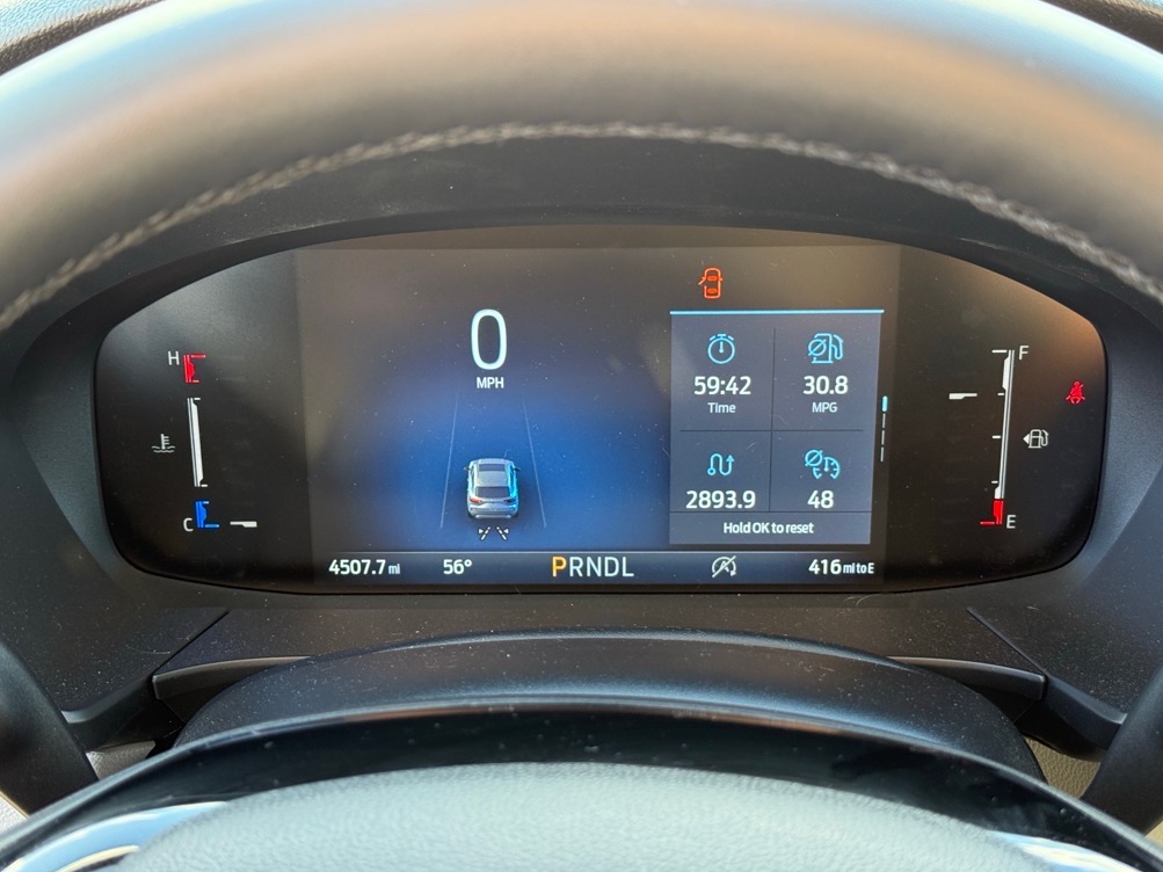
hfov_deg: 38.9
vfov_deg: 29.7
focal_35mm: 49
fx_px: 1646
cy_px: 442
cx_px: 575
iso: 200
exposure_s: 1/88
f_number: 1.78
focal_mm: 6.76
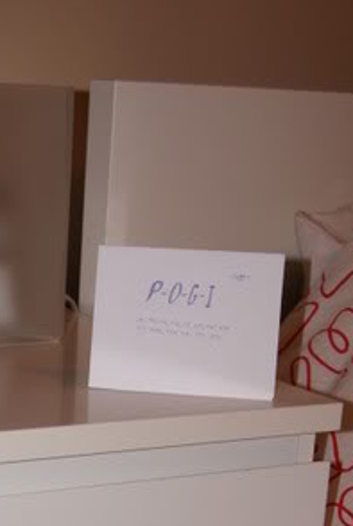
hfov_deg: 16.0
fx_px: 1246
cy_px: 565
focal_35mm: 85
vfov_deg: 22.6
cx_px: 47
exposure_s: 1/60
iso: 400
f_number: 5.6
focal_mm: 26
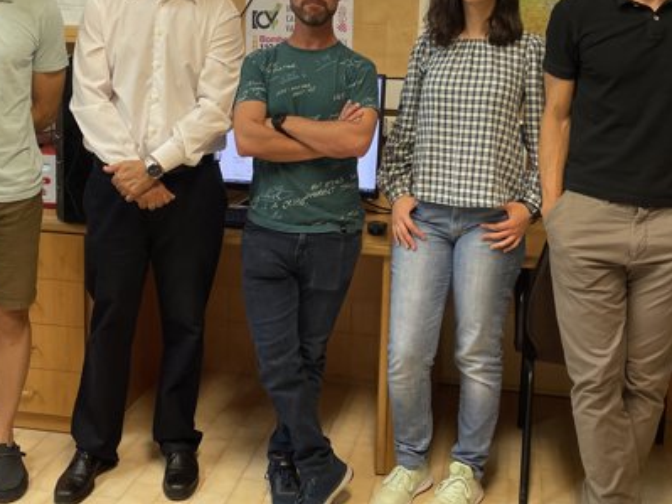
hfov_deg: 42.1
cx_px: 342
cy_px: 160
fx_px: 873
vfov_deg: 31.9
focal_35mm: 45
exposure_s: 1/100
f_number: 1.6
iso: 100
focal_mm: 4.2
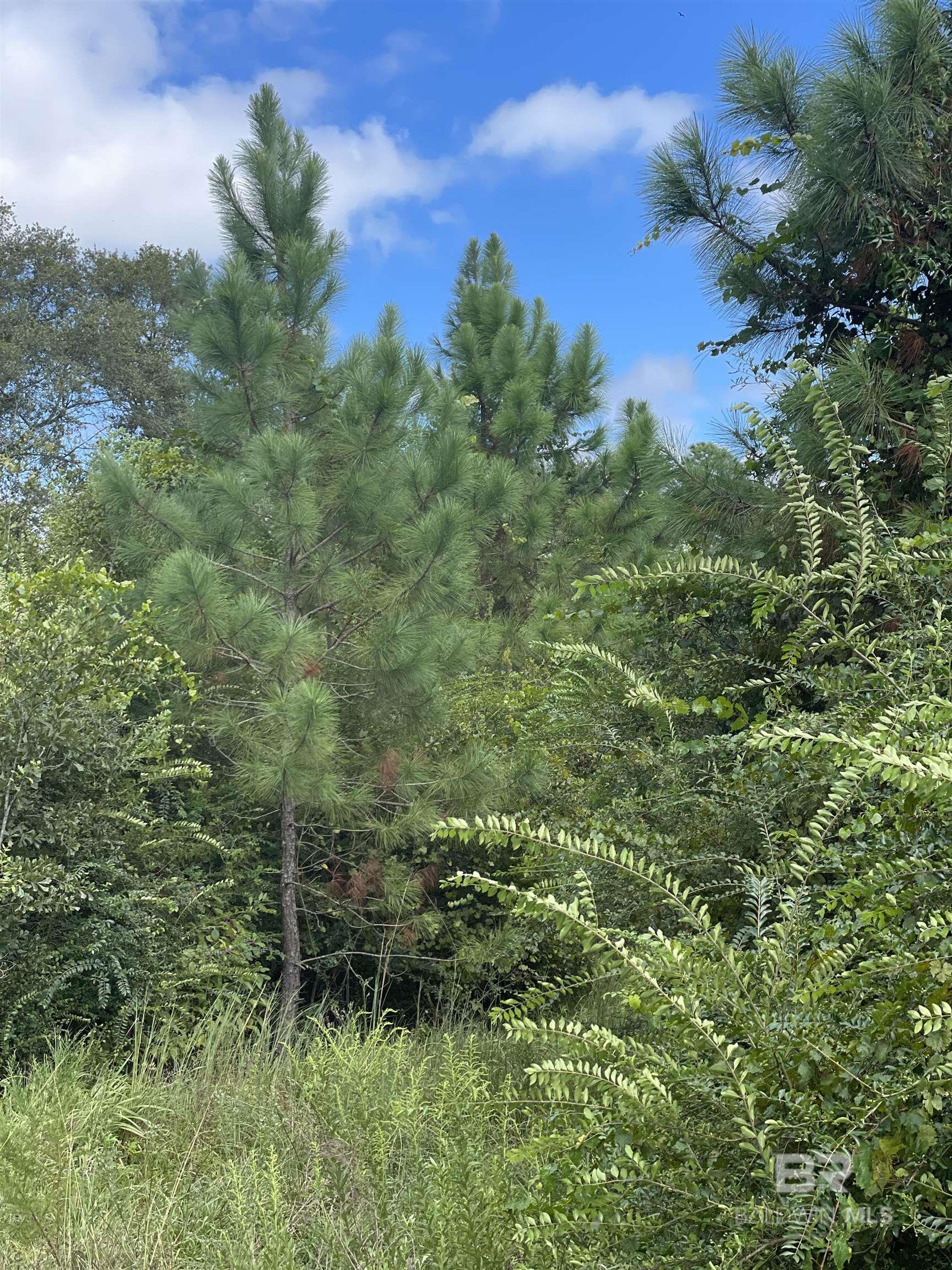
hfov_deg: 28.0
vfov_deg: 36.8
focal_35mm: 52
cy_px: 635
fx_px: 1907
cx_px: 476
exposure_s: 1/940
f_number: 2
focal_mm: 6
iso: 32
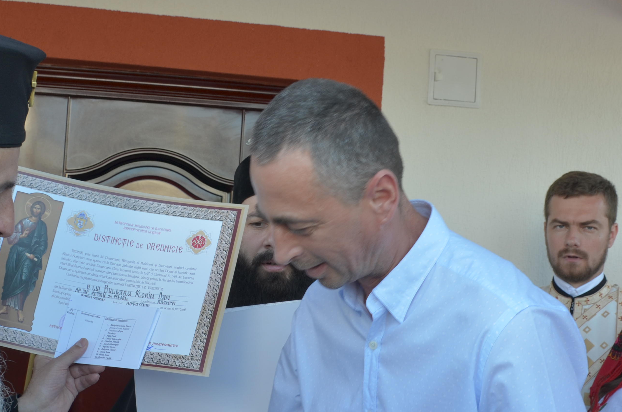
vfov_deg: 25.8
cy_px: 260
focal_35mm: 52
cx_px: 290
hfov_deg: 38.2
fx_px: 897
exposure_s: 1/100
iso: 200
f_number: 5
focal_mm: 18
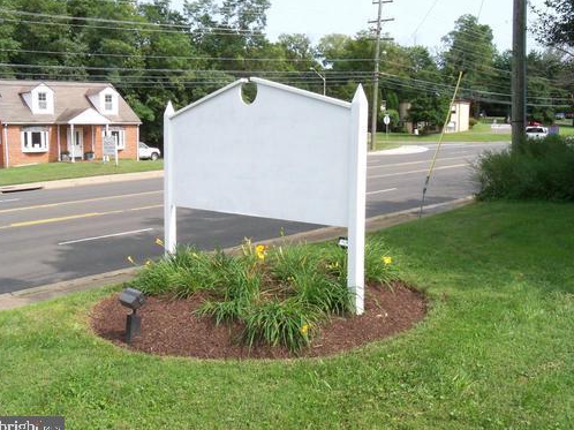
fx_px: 597
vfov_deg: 39.6
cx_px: 288
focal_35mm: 36
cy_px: 218
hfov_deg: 51.4
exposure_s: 1/500
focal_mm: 6.2
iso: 400
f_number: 3.5
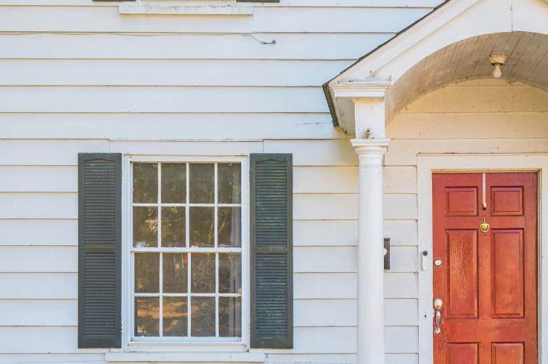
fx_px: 927
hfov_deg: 32.3
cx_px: 410
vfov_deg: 21.9
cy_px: 287
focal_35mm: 61
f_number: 4
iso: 200
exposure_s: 1/200
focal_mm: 30
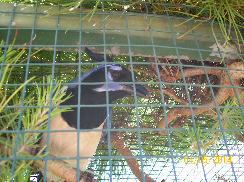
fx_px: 317
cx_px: 122
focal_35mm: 45
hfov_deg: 42.1
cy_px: 91
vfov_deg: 32.1
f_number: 3
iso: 80
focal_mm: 7.6
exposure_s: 1/122
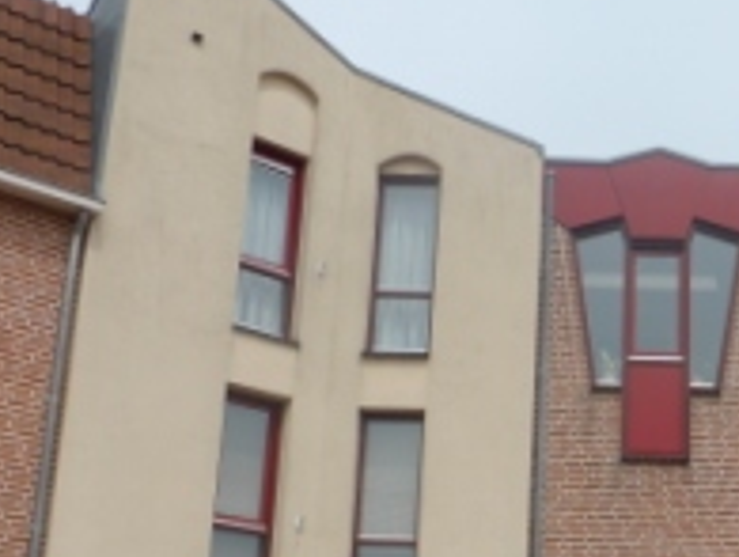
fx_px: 1176
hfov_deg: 33.1
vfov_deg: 25.7
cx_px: 667
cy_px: 515
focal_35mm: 55
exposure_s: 1/1600
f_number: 3.3
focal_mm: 4.3
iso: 100
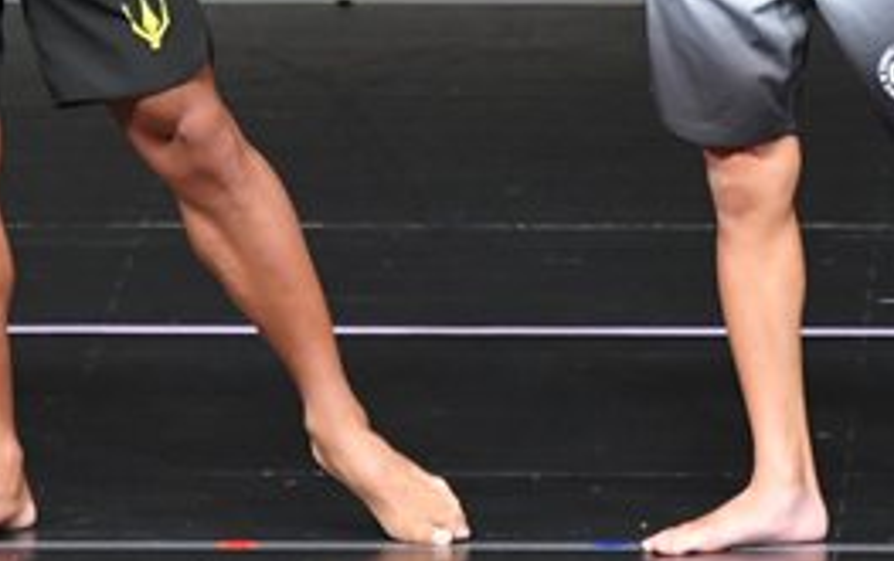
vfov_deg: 1.4
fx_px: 23025
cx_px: 389
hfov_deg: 2.2
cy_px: -201
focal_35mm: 944
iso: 4000
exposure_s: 1/400
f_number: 5.6
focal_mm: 210
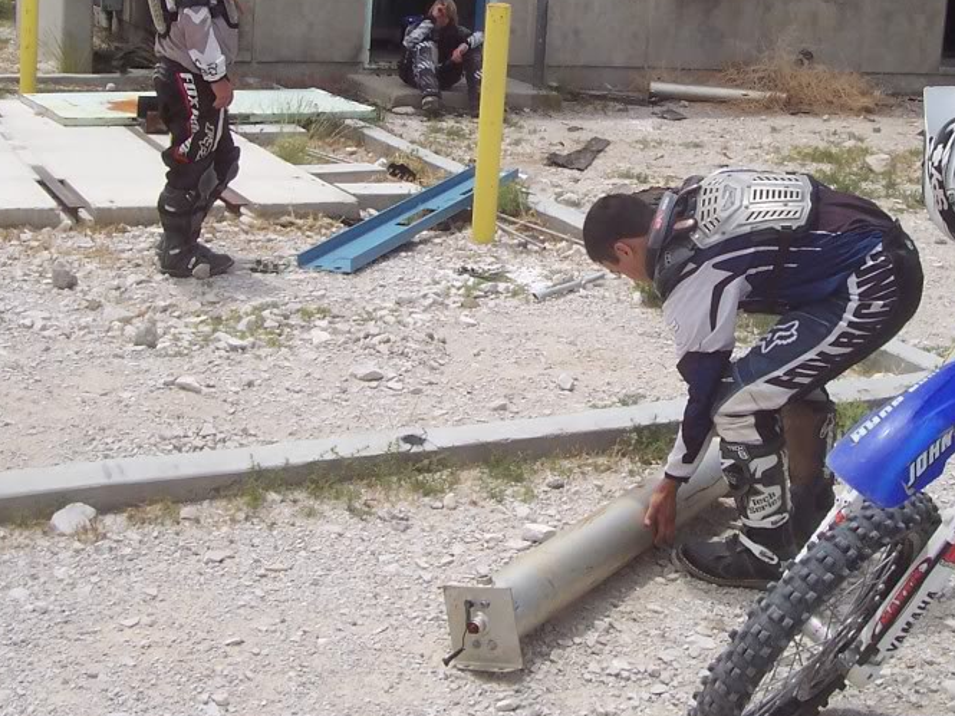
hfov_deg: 33.4
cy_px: 187
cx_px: 652
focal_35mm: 57
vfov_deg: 25.4
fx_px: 1573
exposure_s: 1/750
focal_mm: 5.6
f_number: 5.6
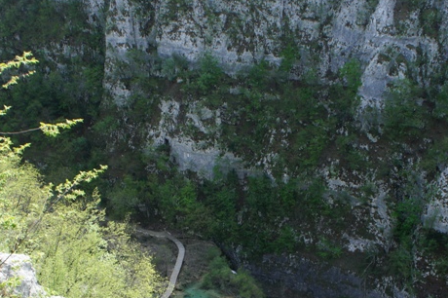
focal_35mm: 47
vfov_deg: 27.8
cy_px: 252
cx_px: 212
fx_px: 584
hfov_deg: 41.9
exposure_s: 1/50
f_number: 11
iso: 200
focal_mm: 18
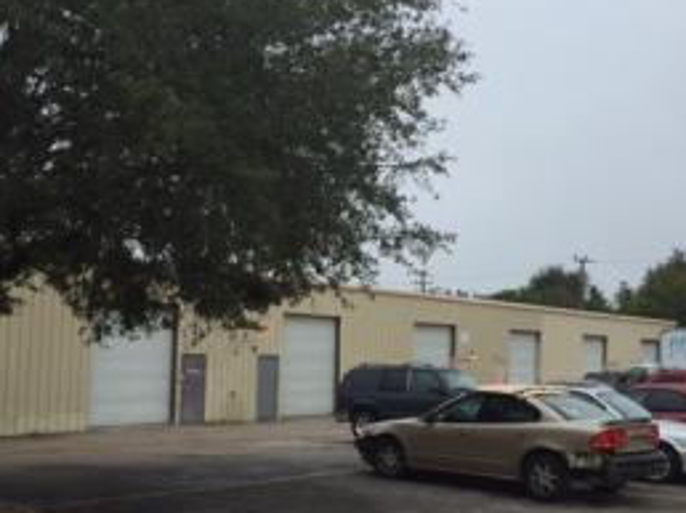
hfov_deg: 42.1
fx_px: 891
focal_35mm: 45
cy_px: 343
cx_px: 354
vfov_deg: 31.9
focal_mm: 4.15
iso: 32
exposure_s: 1/1163
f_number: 2.2
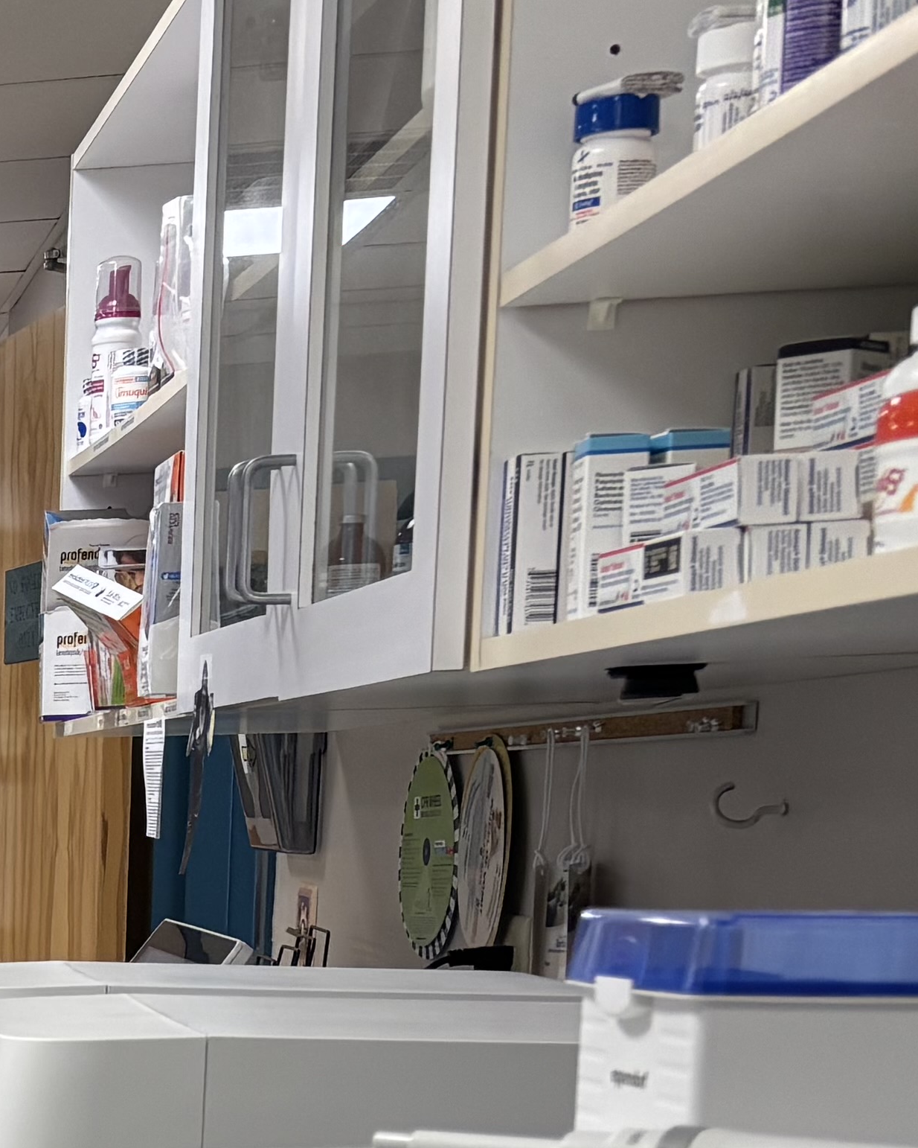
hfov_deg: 13.7
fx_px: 3192
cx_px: -954
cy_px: 1296
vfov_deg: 19.4
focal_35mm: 94
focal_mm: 5.96
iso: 125
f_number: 1.6
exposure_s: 1/120
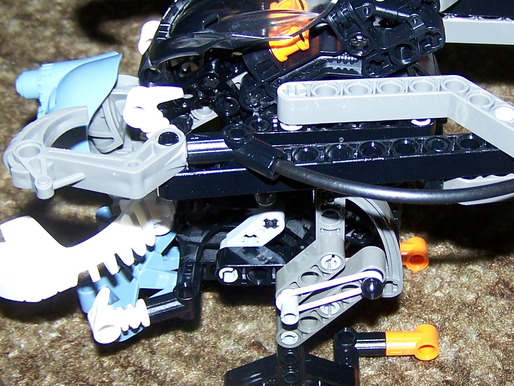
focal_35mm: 81
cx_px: 328
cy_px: 206
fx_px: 1203
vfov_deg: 18.2
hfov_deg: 24.0
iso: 80
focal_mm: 6.3
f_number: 2.8
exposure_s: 1/60
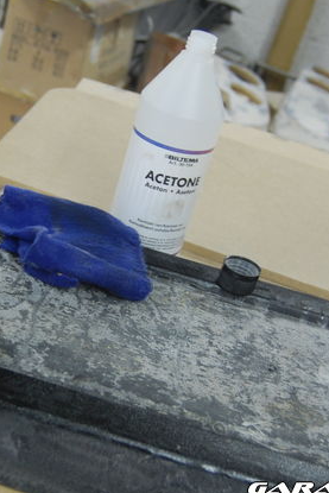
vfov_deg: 33.4
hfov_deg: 22.4
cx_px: 71
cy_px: 248
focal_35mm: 60
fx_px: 822
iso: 800
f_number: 4.2
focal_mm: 26
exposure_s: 1/13
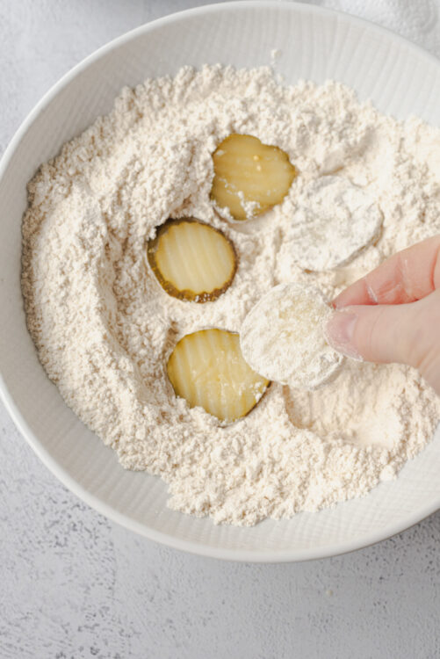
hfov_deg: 27.0
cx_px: 220
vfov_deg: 39.6
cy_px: 330
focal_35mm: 50
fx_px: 915
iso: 250
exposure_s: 1/13
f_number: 5.6
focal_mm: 50
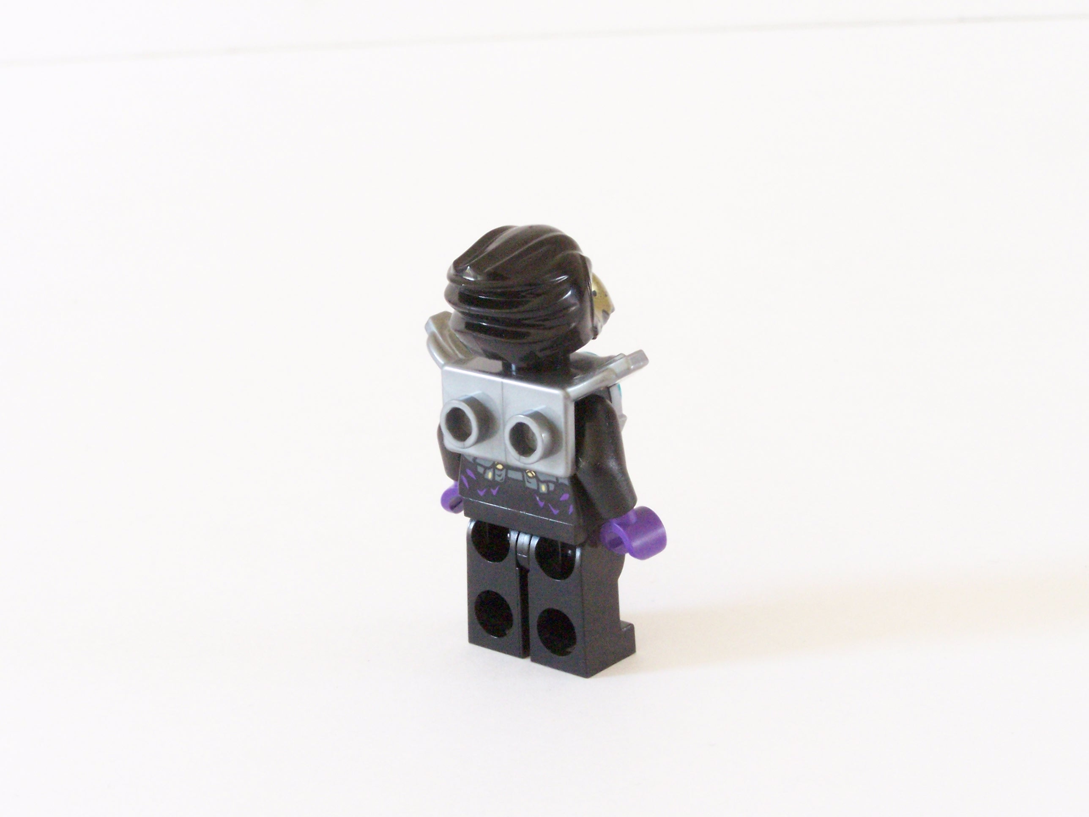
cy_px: 408
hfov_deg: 26.0
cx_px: 544
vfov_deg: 19.6
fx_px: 2359
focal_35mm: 75
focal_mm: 12.4
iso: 400
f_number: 8
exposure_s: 1/10
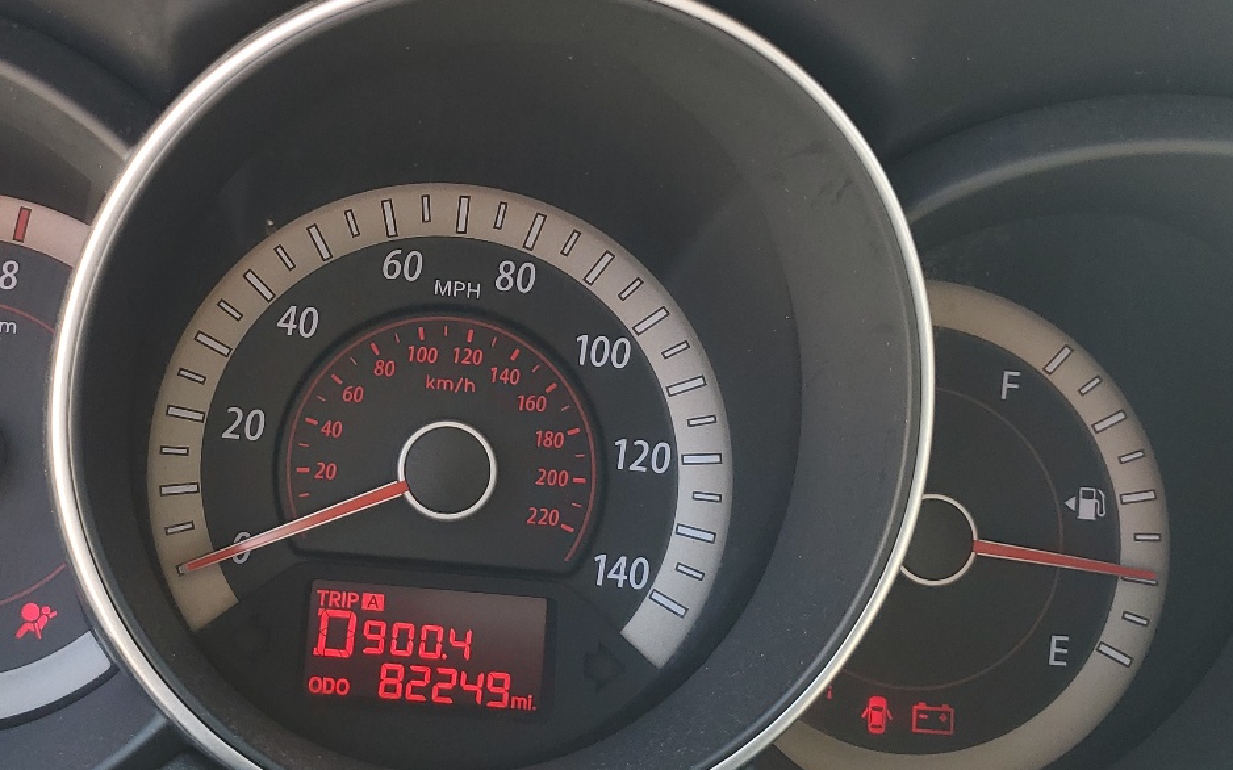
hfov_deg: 42.3
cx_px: 444
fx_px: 1579
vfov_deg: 27.4
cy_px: 328
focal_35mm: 47
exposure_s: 1/125
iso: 50
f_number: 1.5
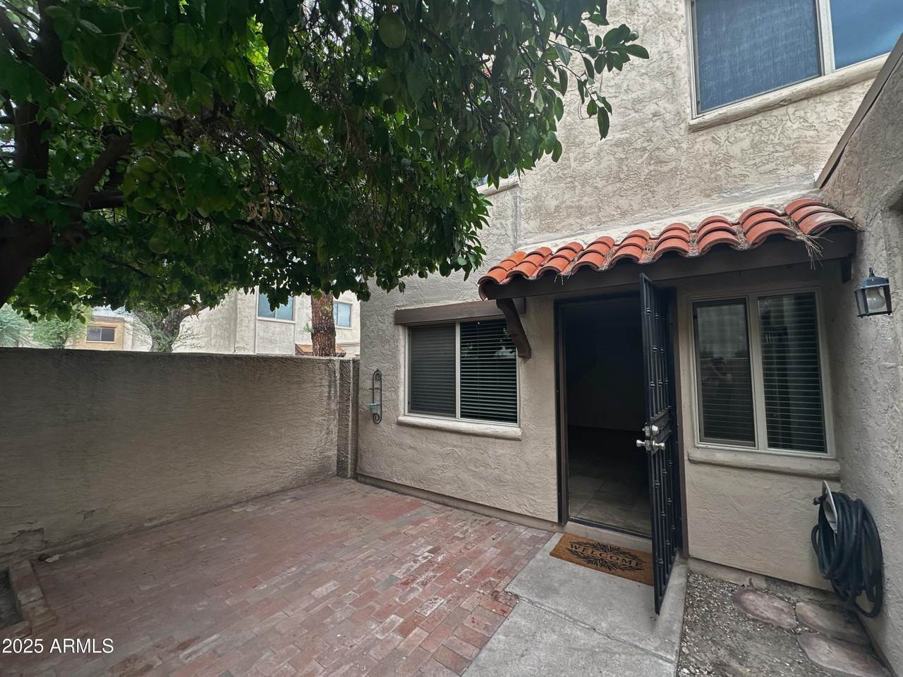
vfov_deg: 85.7
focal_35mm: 14
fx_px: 365
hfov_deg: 102.1
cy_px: 338
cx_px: 452
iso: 50
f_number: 2.2
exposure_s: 1/99
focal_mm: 2.22
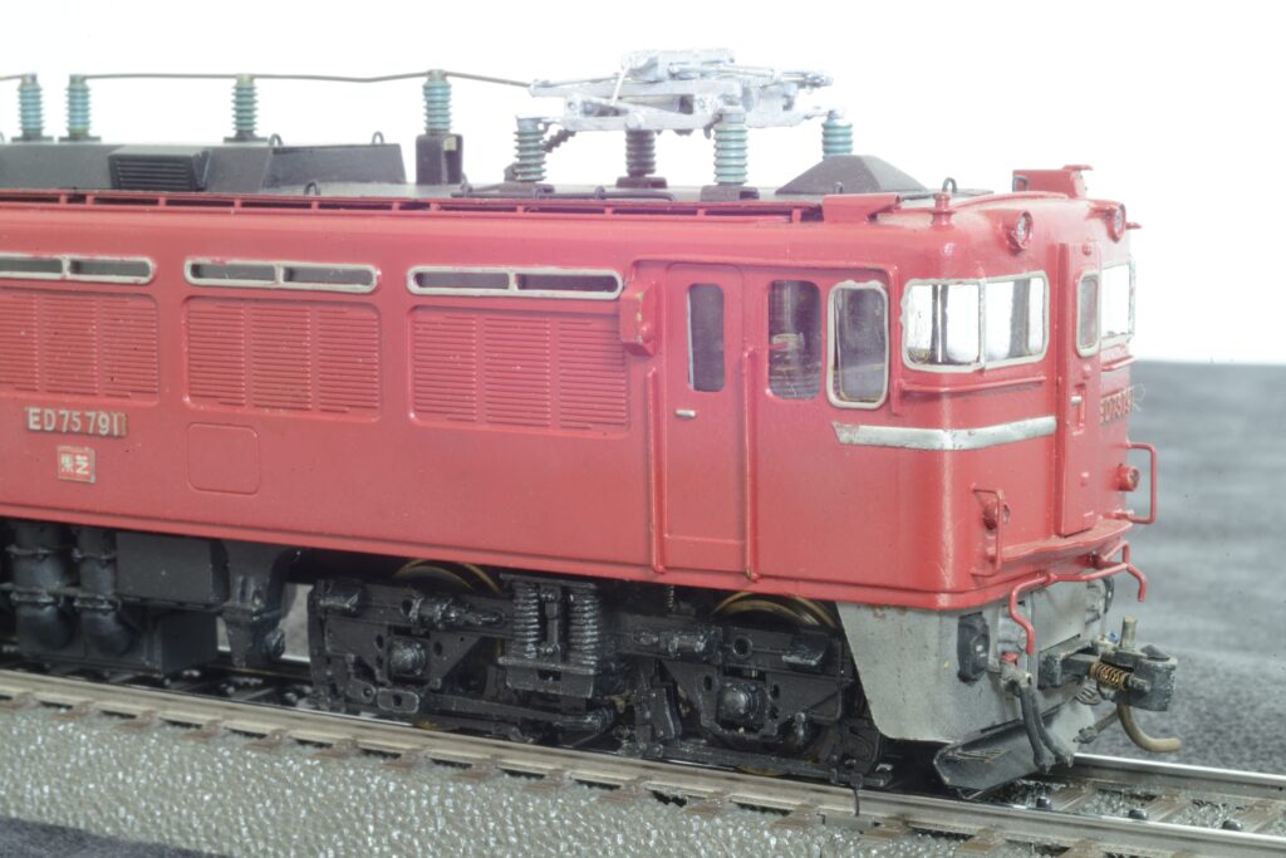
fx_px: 1965
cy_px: 429
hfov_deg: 36.2
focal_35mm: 55
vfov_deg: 24.6
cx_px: 643
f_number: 32
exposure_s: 20
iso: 320
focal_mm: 55
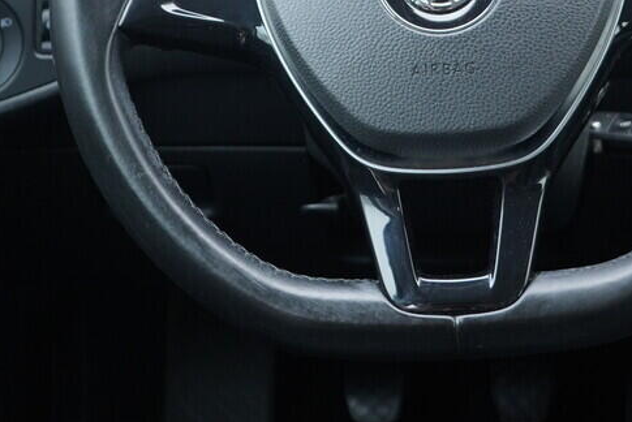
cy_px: -5
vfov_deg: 17.5
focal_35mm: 76
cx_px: 433
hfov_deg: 26.5
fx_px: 1335
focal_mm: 24
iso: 320
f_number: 2.8
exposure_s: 1/40
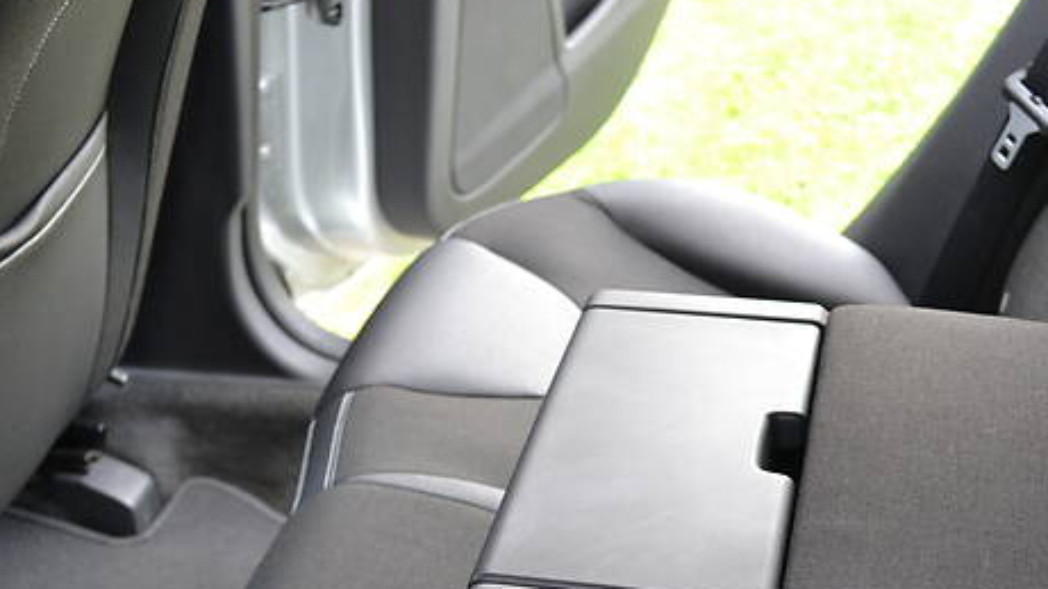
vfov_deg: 19.6
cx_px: 575
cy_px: 536
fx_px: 1667
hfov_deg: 34.9
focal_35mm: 60
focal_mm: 22
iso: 400
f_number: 4
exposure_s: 1/40
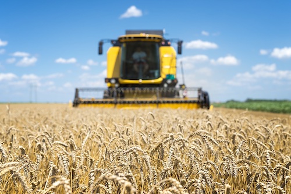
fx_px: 404
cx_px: 146
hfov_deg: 39.6
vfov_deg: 27.0
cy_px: 97
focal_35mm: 50
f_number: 5.6
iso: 250
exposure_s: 1/2000
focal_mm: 50
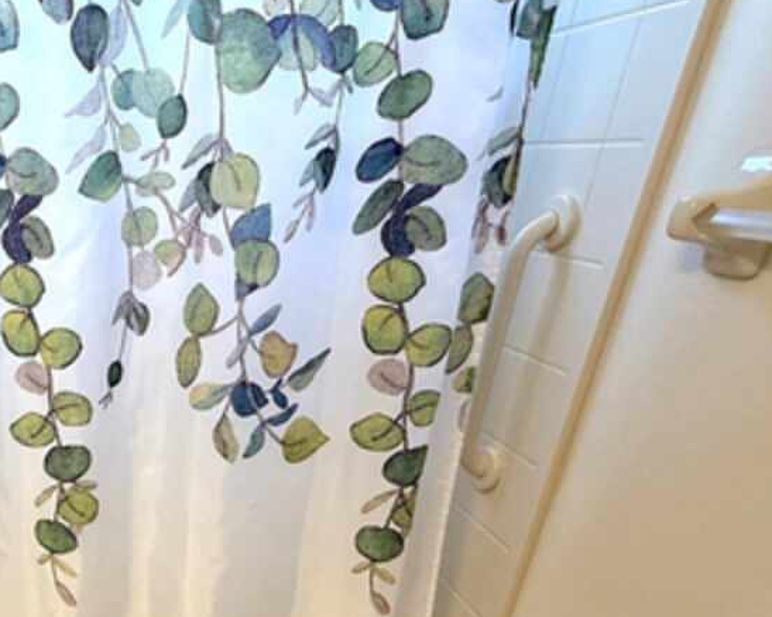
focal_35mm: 32
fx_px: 731
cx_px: 42
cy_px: 522
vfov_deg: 42.9
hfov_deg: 48.3
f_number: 2.2
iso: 200
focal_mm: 2.22
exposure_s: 1/120
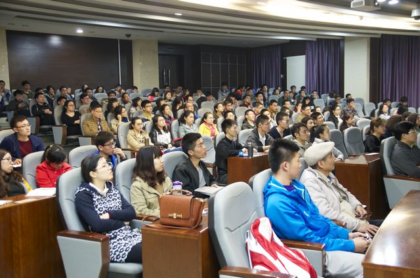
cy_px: 139
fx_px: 431
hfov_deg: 52.0
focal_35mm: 37
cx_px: 210
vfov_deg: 35.8
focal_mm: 25
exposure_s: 1/15
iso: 800
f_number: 2.8
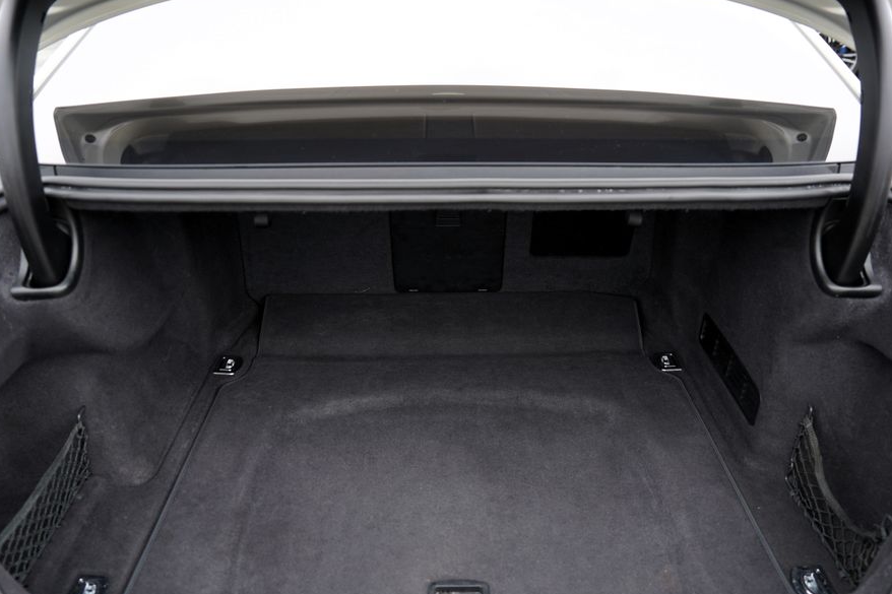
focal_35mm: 28
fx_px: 694
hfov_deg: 65.5
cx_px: 459
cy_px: 339
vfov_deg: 46.3
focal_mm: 24
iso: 100
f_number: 3.2
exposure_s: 1/40
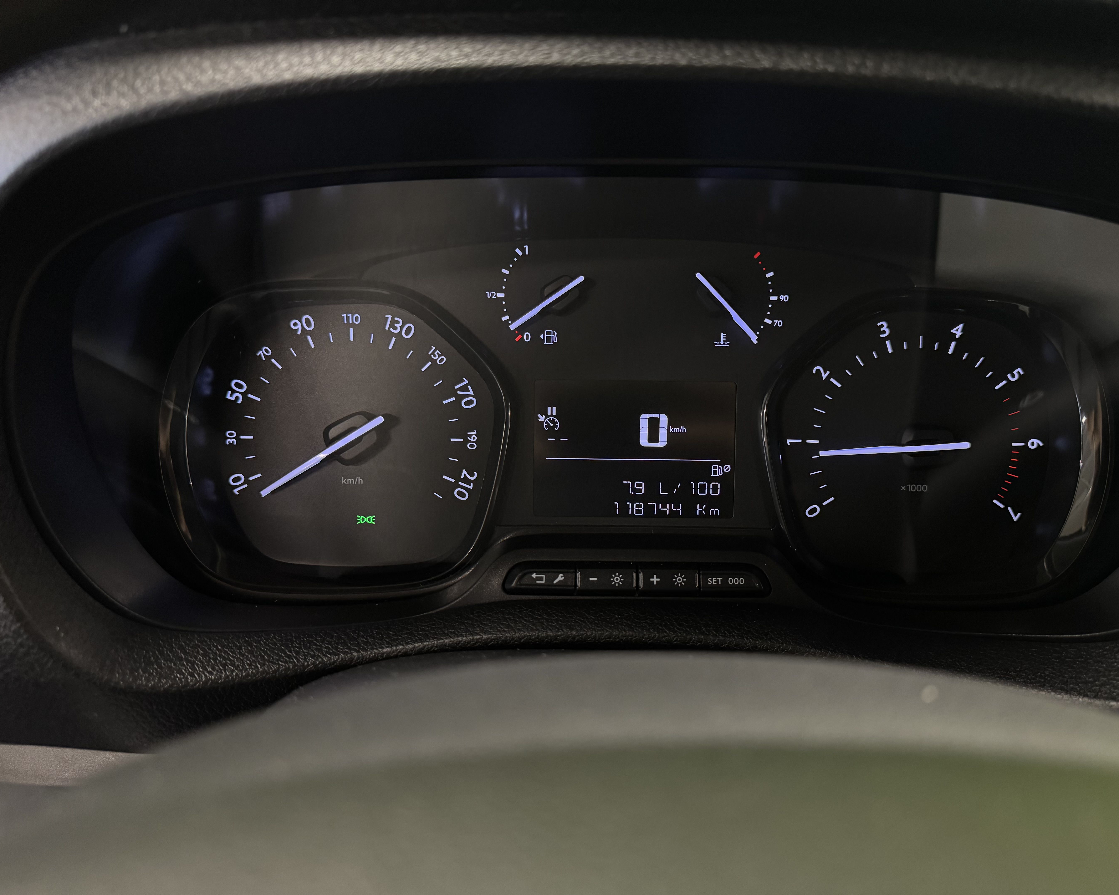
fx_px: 828
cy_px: 448
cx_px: 593
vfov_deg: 56.8
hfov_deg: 68.0
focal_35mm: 25
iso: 500
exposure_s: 1/50
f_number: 1.78
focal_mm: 6.76
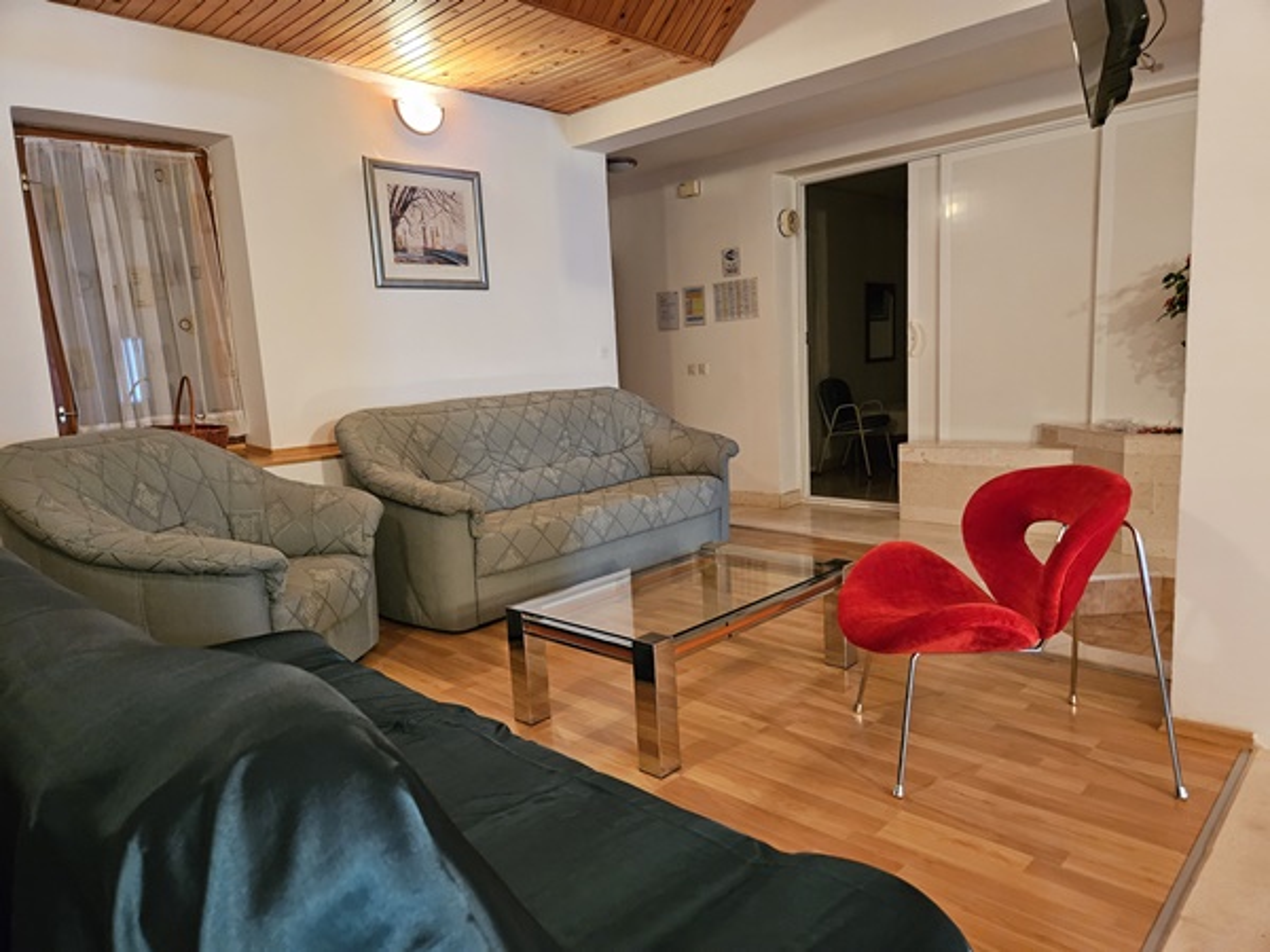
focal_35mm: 23
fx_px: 844
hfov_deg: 73.9
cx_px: 635
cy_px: 476
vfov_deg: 58.9
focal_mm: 5.4
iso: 1250
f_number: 1.8
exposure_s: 1/100
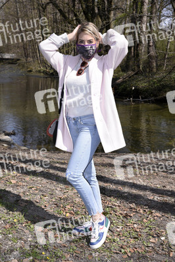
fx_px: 453
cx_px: 88
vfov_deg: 32.4
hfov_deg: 21.9
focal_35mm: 62
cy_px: 131
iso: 160
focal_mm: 62
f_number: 9
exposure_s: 1/160
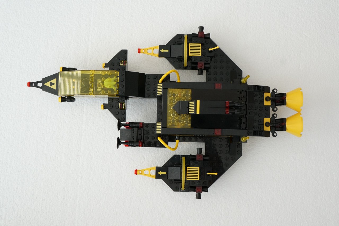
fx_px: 381
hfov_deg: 47.9
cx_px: 170
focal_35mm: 40
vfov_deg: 33.0
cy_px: 113
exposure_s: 1/30
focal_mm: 27
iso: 800
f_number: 9
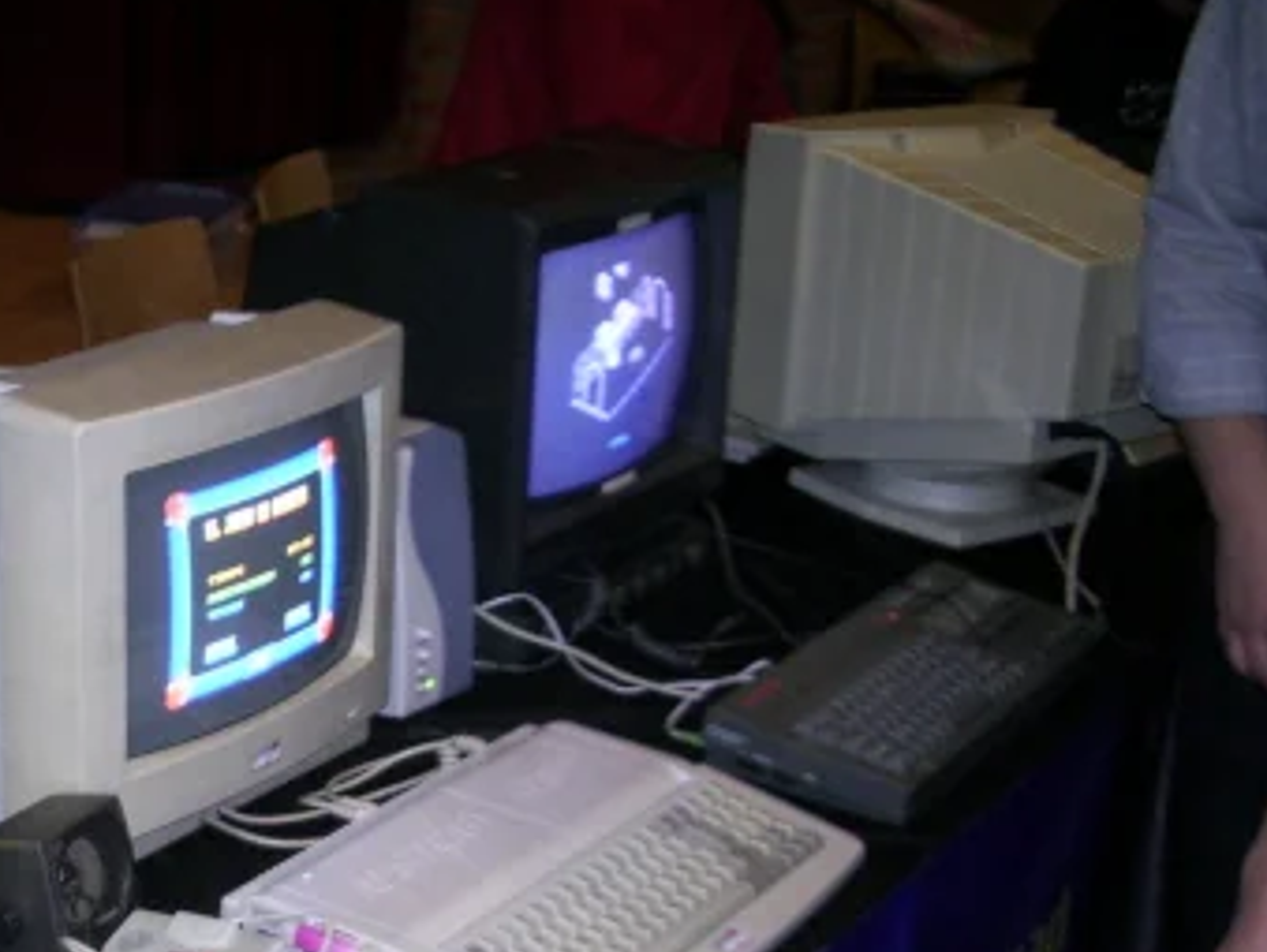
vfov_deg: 21.9
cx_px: 108
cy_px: 825
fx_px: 2418
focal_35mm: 66
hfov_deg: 28.2
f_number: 2.6
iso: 200
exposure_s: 1/15
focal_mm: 5.8
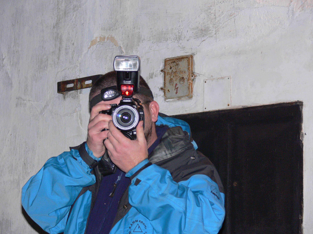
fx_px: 1175
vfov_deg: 11.4
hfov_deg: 15.2
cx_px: 156
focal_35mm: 130
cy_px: 117
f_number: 3.6
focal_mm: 27.5
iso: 160
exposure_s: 1/30
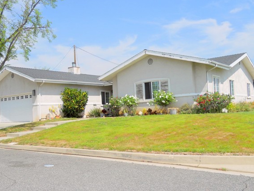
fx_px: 264
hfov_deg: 51.3
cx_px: 118
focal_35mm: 36
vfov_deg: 39.7
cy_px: 98
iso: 80
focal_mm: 5.7
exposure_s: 1/400
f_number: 5.6
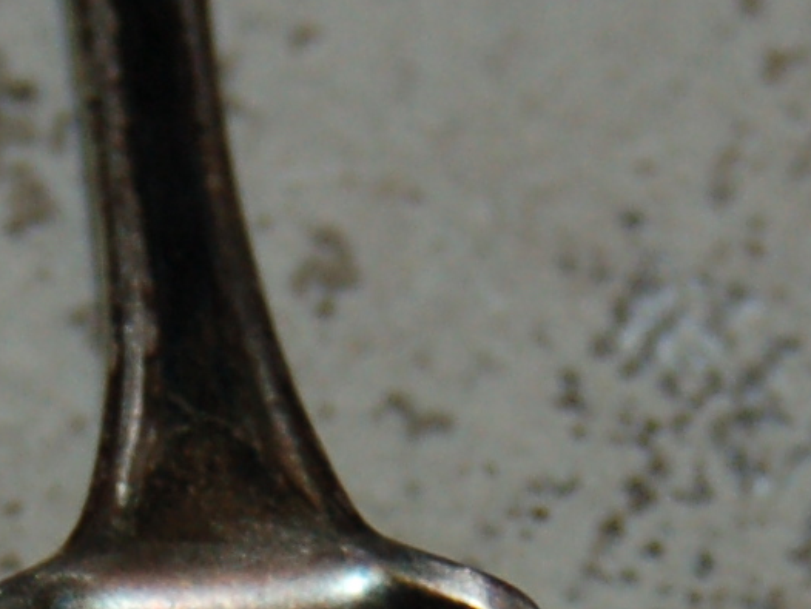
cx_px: 316
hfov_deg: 4.8
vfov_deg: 3.6
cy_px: 1437
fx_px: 9657
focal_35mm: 412
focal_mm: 50
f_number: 4.5
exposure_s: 1/60
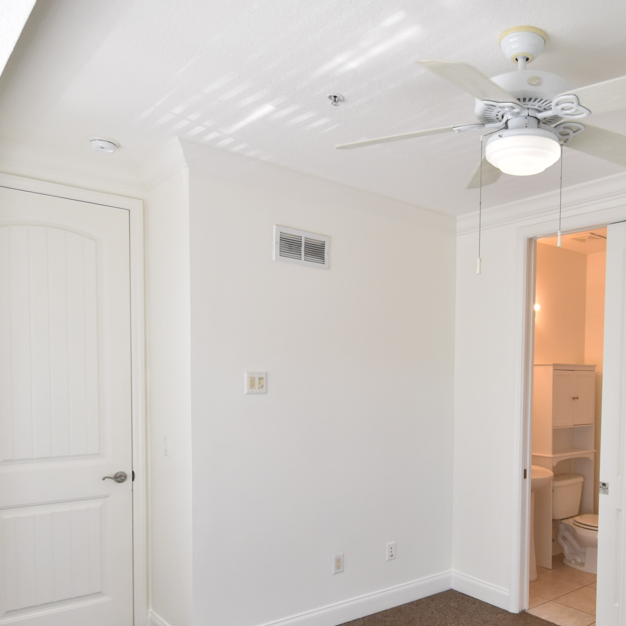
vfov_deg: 56.5
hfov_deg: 54.5
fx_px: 573
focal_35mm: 28
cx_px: 472
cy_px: 398
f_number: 3.5
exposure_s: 1/250
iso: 800
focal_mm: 10
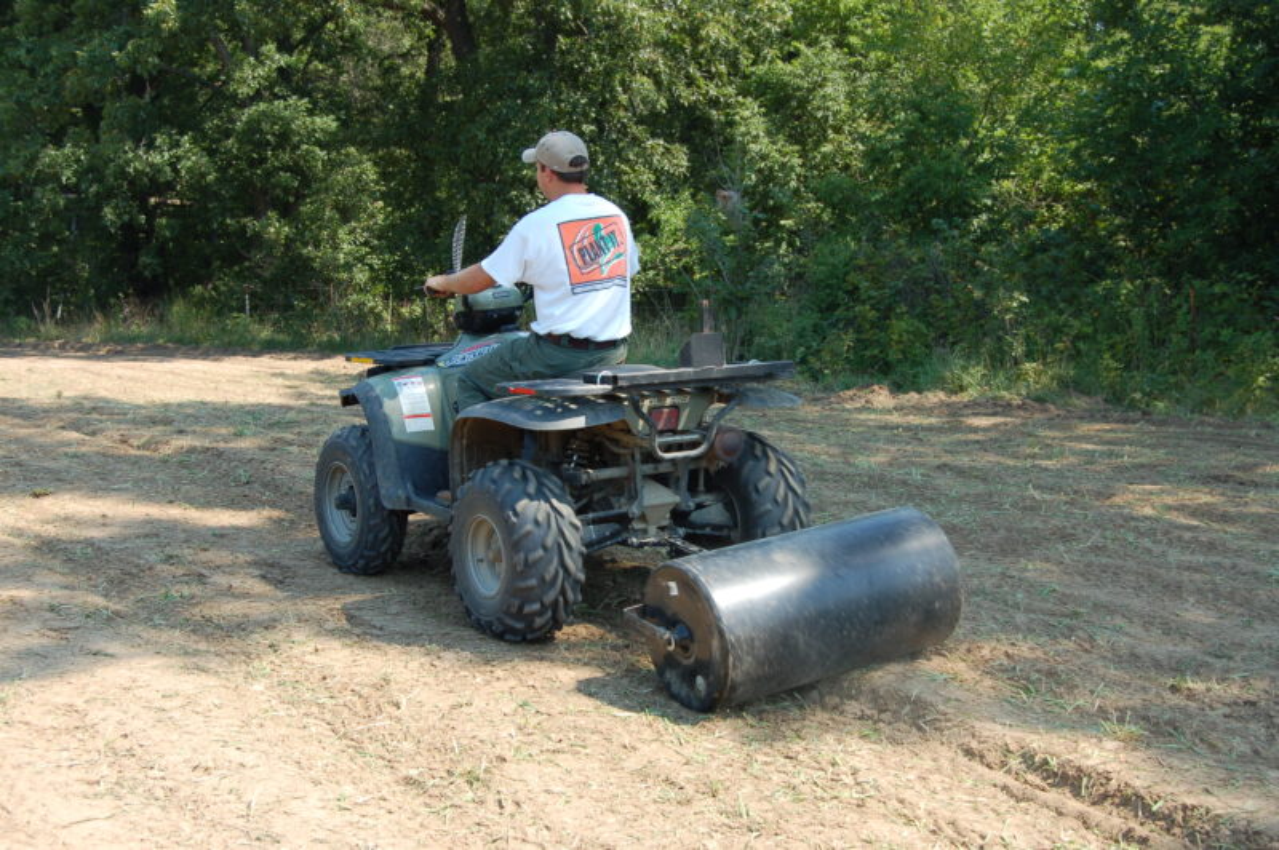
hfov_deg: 43.6
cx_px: 640
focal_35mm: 45
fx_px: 1597
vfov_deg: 29.8
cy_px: 425
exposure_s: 1/200
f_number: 7.1
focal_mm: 30
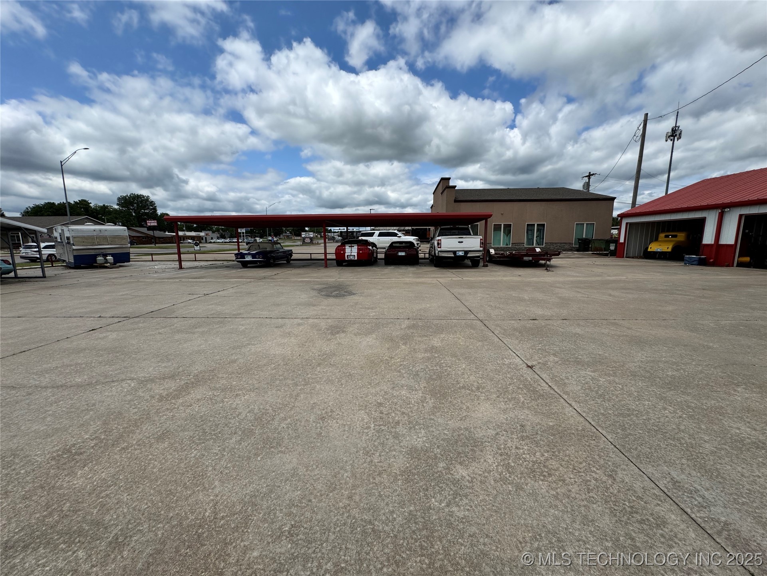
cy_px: 288
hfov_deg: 102.1
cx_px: 384
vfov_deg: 85.7
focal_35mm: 14
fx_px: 310
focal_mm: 2.22
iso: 50
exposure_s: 1/2674
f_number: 2.2
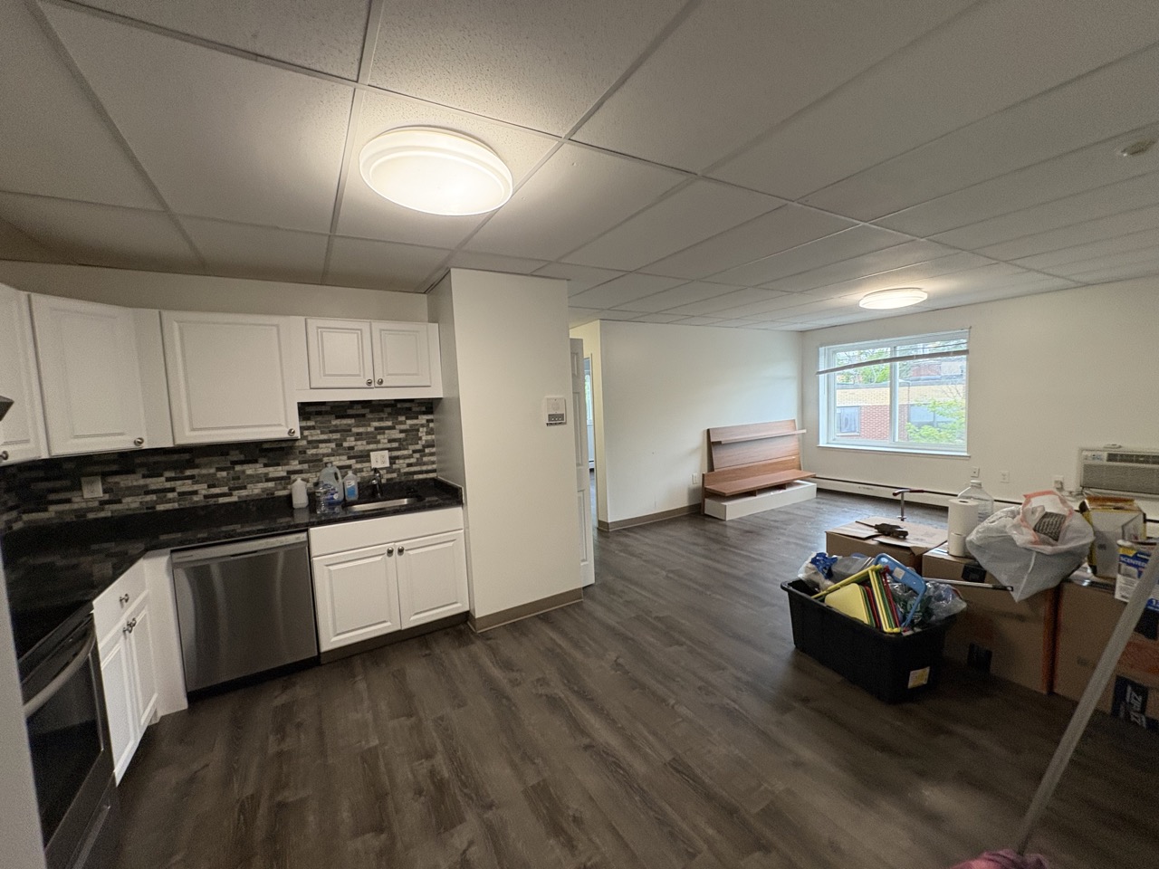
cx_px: 580
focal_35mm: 14
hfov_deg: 102.1
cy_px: 434
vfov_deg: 85.7
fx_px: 469
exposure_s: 1/60
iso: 250
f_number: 2.2
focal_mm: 2.22
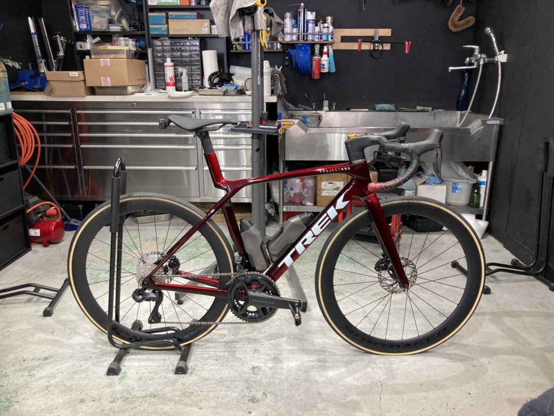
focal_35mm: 28
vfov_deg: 49.7
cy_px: 208
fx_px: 448
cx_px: 277
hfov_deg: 63.4
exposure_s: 1/50
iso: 100
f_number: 1.8
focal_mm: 3.99
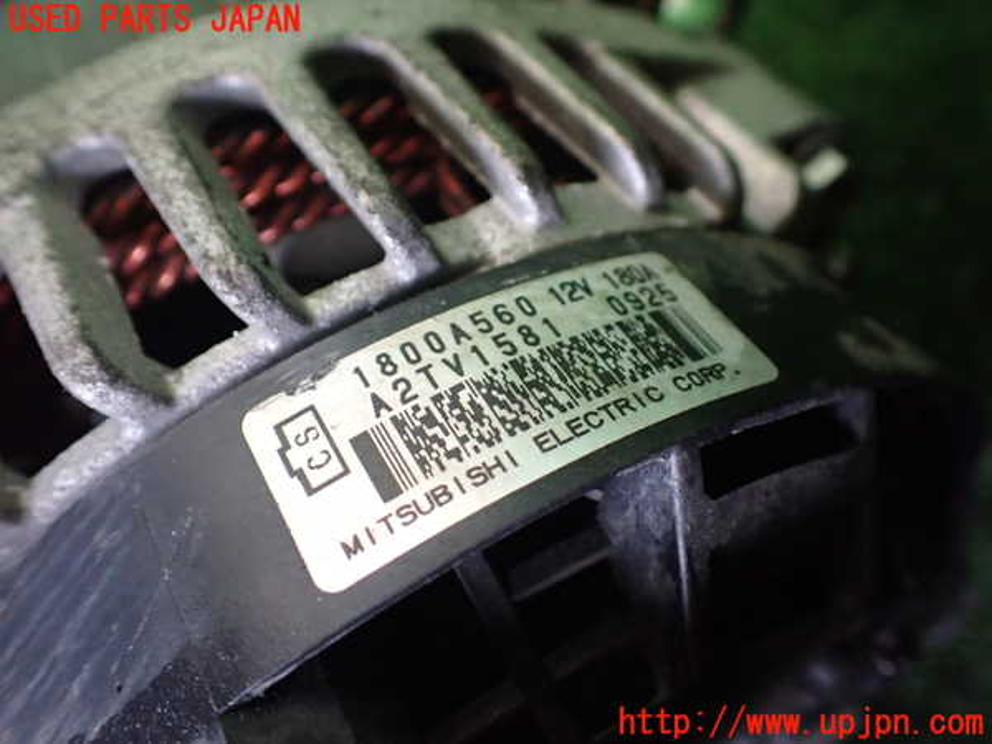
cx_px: 496
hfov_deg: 60.0
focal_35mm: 30
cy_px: 372
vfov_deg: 46.8
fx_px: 860
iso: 800
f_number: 2.3
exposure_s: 1/125
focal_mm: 5.4
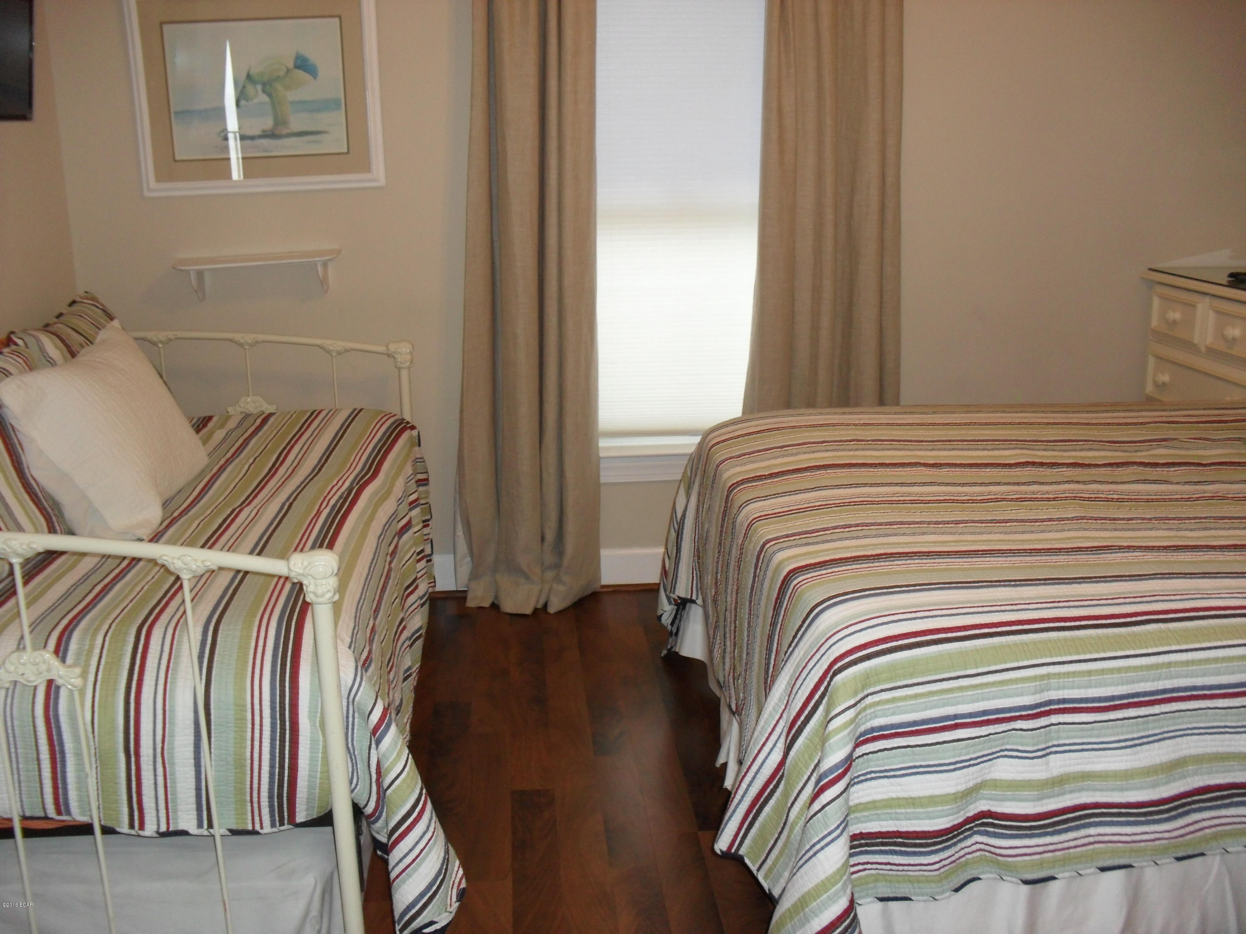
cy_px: 467
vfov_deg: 40.7
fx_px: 1260
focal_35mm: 35
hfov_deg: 52.6
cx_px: 623
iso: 200
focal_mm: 6.3
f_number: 3.2
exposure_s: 1/45
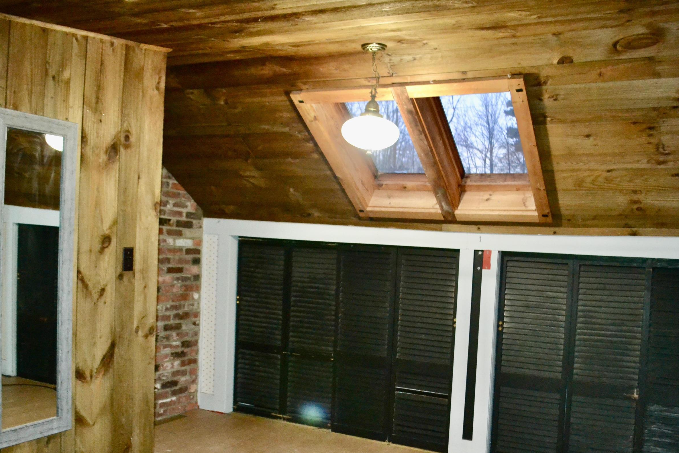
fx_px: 660
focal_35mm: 35
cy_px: 269
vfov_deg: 37.7
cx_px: 342
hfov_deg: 54.4
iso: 3200
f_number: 3.5
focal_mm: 18
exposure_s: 1/60
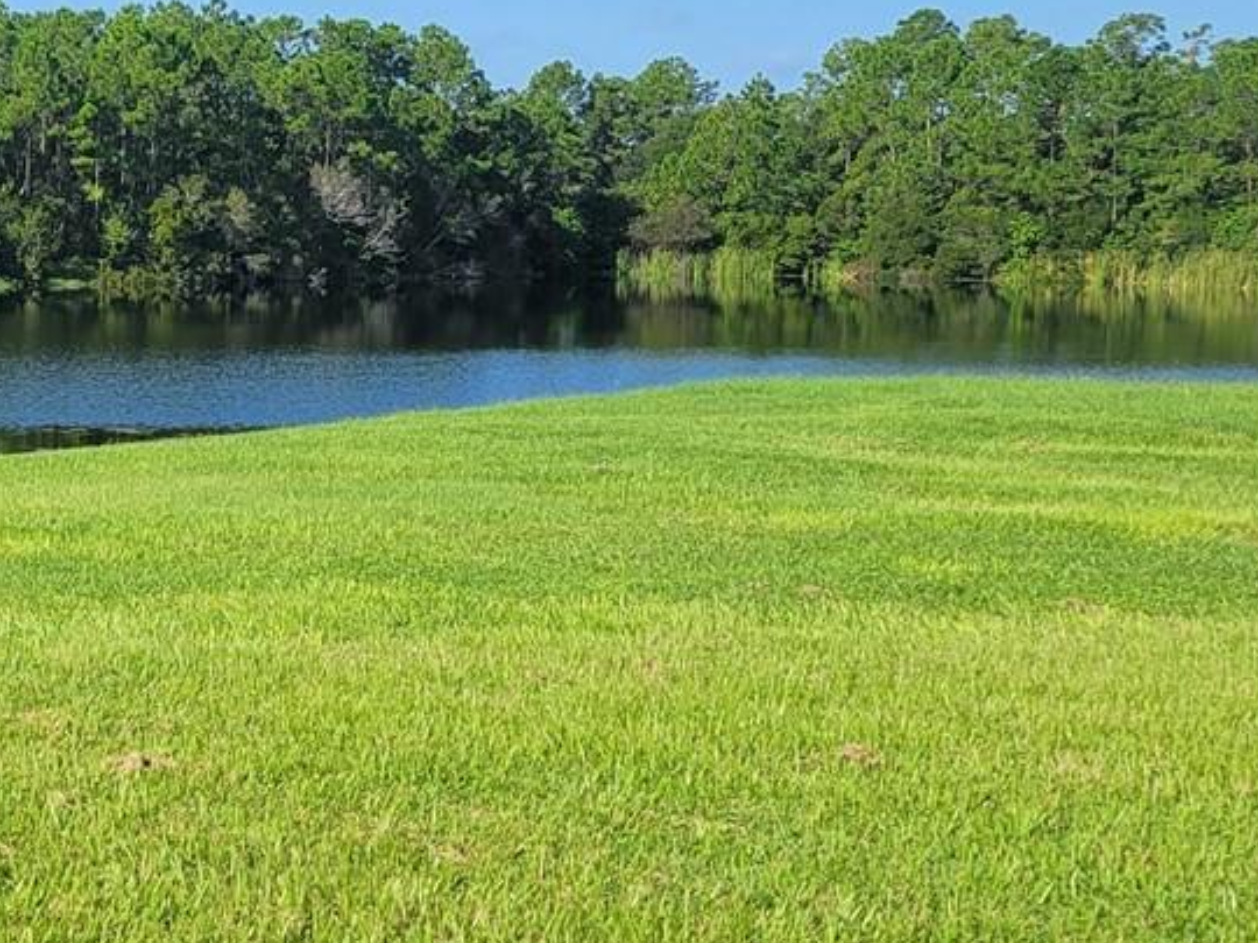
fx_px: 2798
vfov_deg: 19.1
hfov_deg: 23.9
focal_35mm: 77
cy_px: 454
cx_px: -89
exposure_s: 1/2456
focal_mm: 5.4
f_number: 1.8
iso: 40
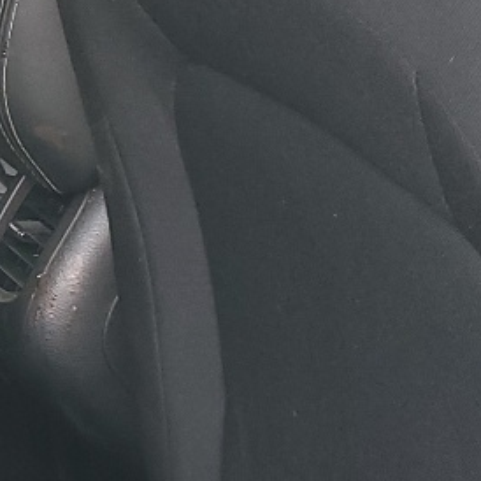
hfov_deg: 11.7
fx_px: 2107
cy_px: 130
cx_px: -467
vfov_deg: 13.0
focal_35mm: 134
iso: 63
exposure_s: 1/60.2
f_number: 1.5
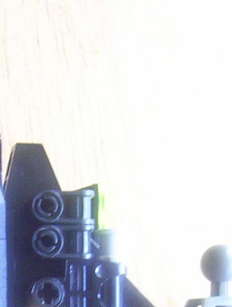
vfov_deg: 16.0
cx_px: -70
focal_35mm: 117
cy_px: 386
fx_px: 1041
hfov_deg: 12.3
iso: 200
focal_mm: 5.77
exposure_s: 1/25.4
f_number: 2.73
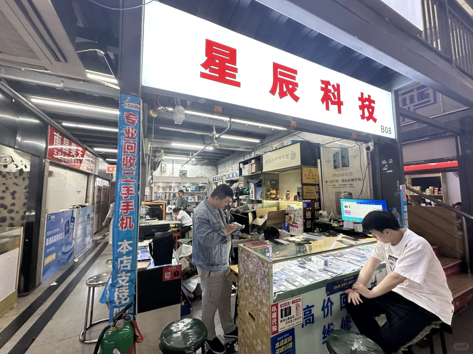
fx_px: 191
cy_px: 177
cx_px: 236
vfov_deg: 85.7
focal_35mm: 14
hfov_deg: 102.1
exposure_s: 1/50
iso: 160
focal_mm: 2.22
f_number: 2.2
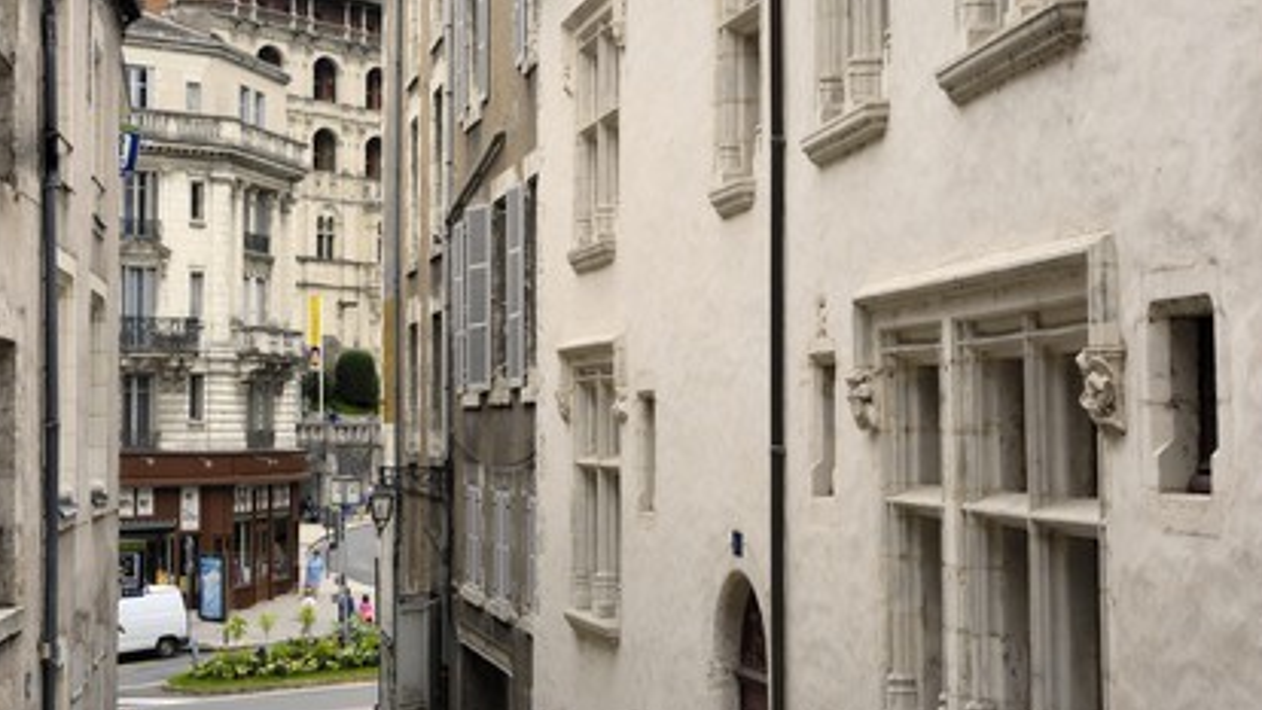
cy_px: 326
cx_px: 633
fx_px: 2242
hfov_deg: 31.4
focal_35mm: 67
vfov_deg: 18.0
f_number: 6.3
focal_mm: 42
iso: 100
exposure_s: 1/160
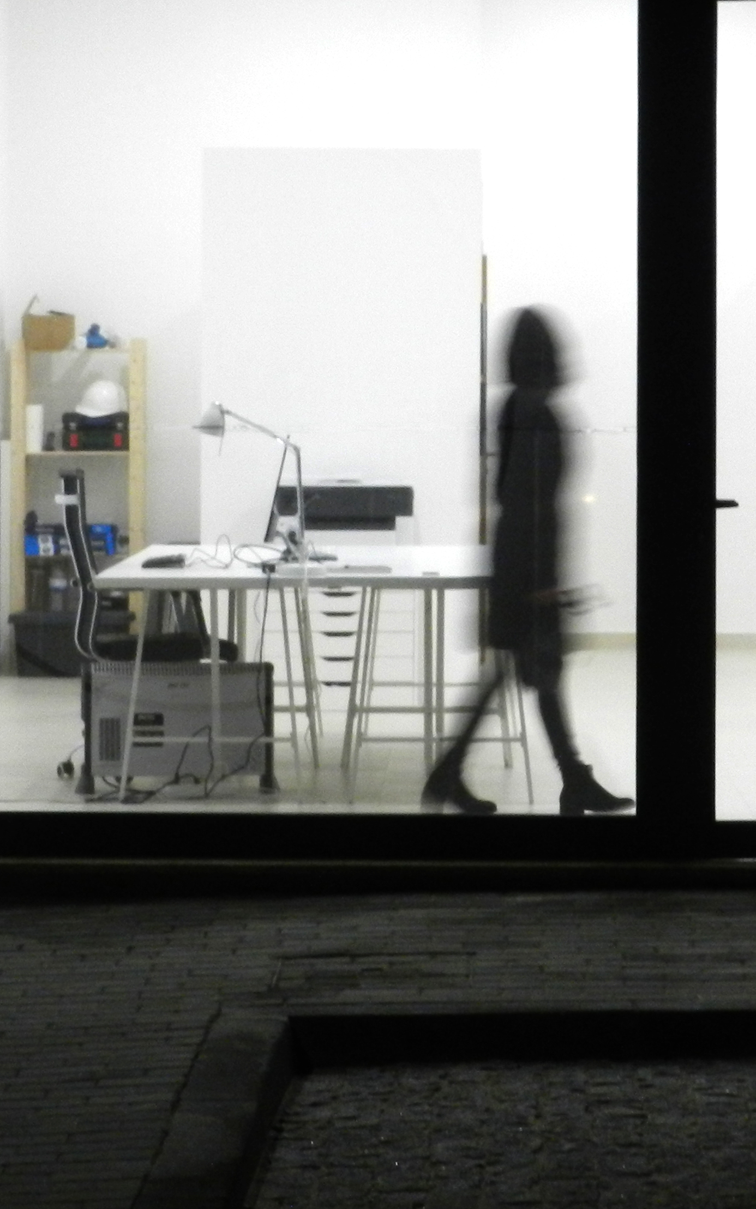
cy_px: 470
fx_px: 4286
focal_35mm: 130
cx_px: 365
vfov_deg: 16.1
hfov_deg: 10.1
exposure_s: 1/5
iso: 400
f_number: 4.7
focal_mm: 12.1
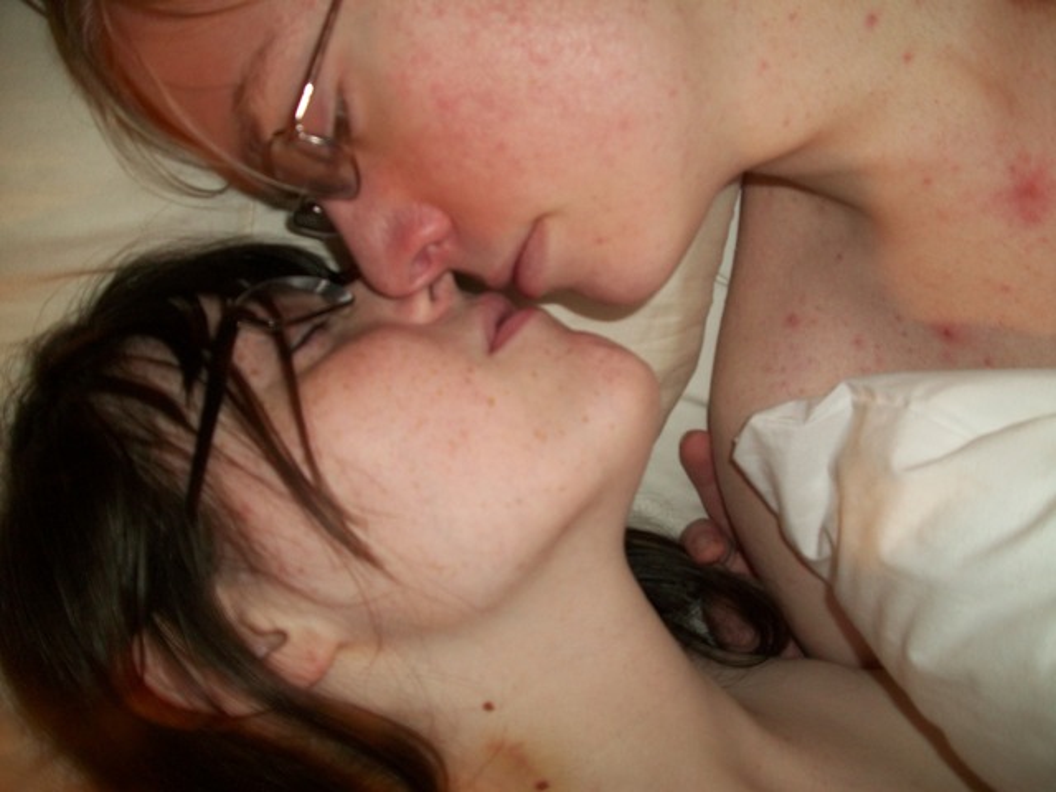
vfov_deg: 44.2
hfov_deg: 56.8
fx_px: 976
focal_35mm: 32
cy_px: 396
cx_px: 528
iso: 80
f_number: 2.9
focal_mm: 5.7
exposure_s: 1/30
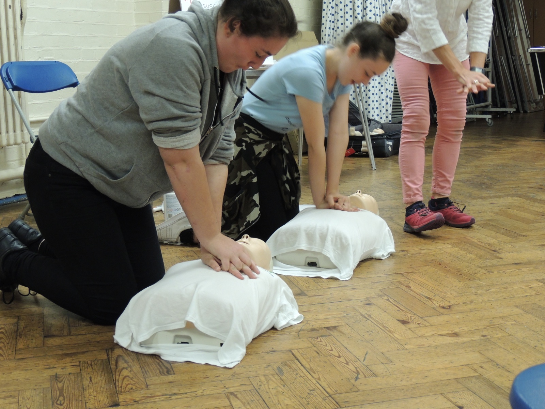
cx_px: 272
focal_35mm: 50
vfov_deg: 29.1
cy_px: 204
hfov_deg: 38.2
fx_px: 787
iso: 400
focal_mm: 8.9
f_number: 3.6
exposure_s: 1/30
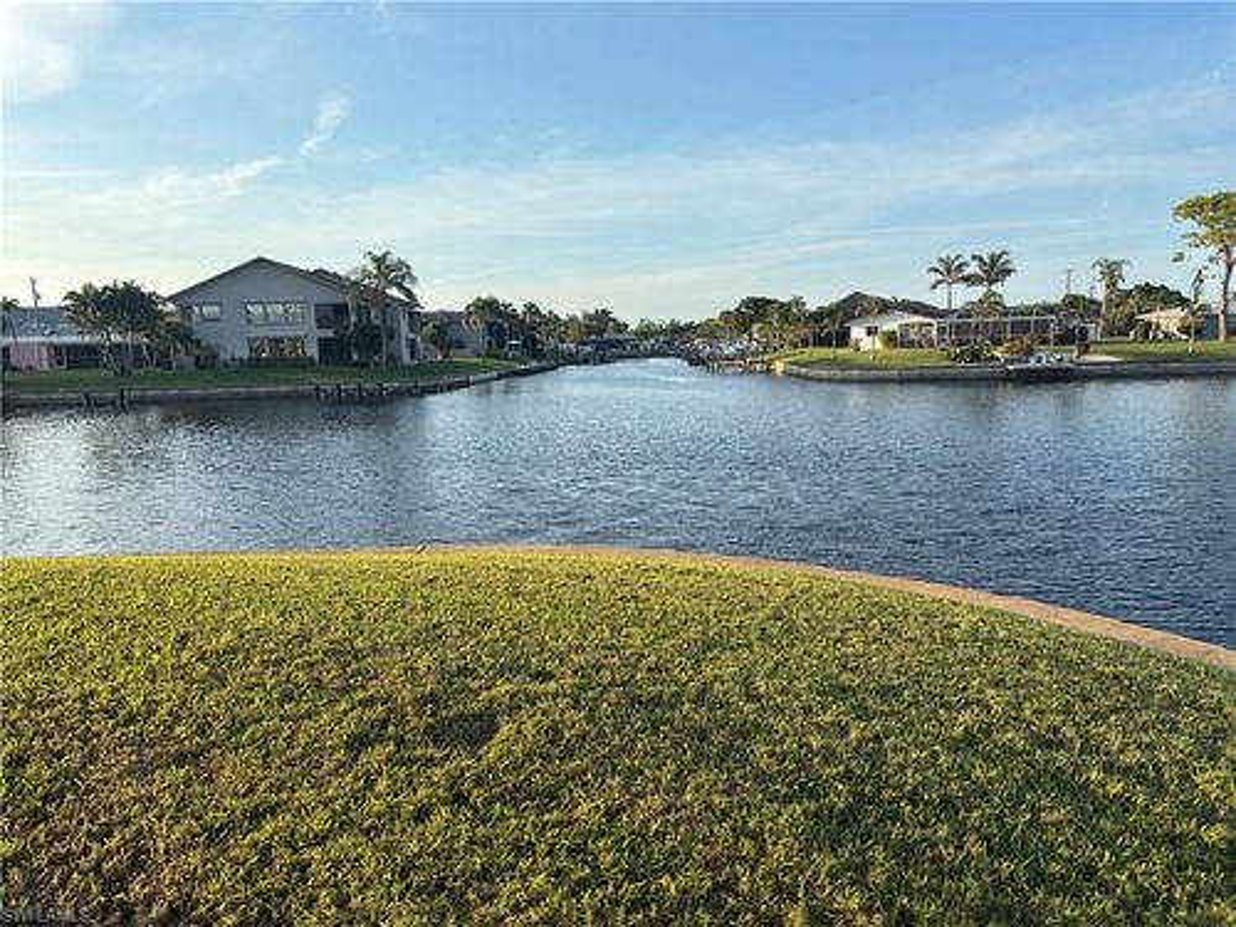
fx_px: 928
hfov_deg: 67.3
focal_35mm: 26
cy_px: 464
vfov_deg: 53.1
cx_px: 618
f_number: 1.6
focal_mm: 5.96
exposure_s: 1/1783
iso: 50
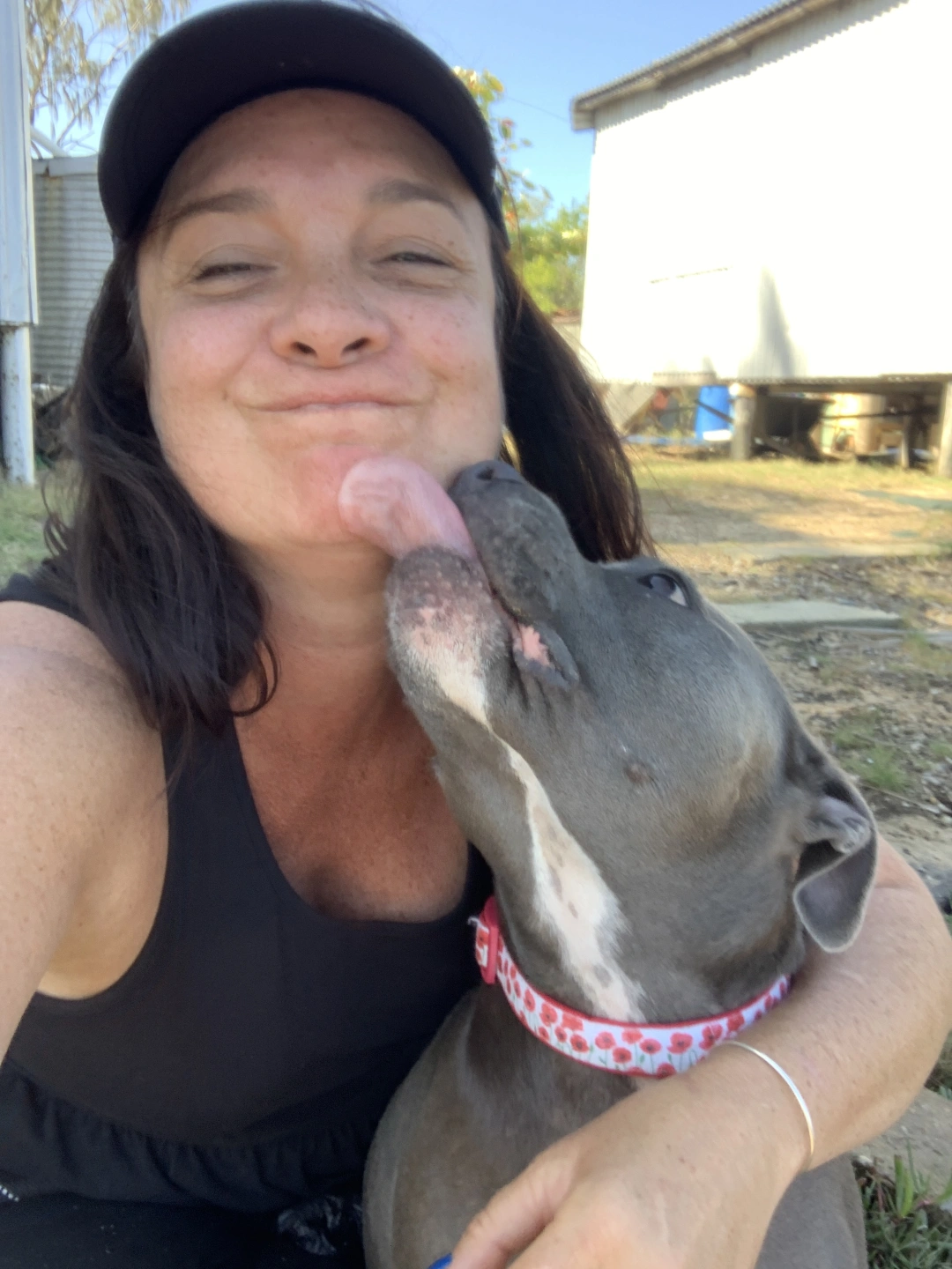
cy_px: 634
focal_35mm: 32
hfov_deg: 44.2
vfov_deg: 56.8
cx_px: 476
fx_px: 1173
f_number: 2.2
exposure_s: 1/121
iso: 20
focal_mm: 2.87
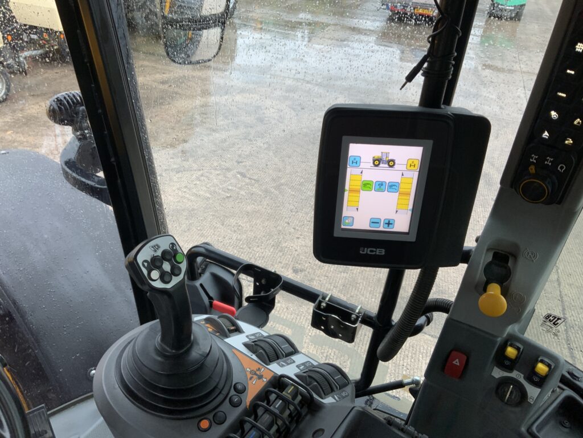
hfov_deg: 61.7
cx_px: 292
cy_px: 219
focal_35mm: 29
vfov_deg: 48.2
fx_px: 488
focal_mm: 3
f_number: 1.8
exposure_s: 1/100
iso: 50
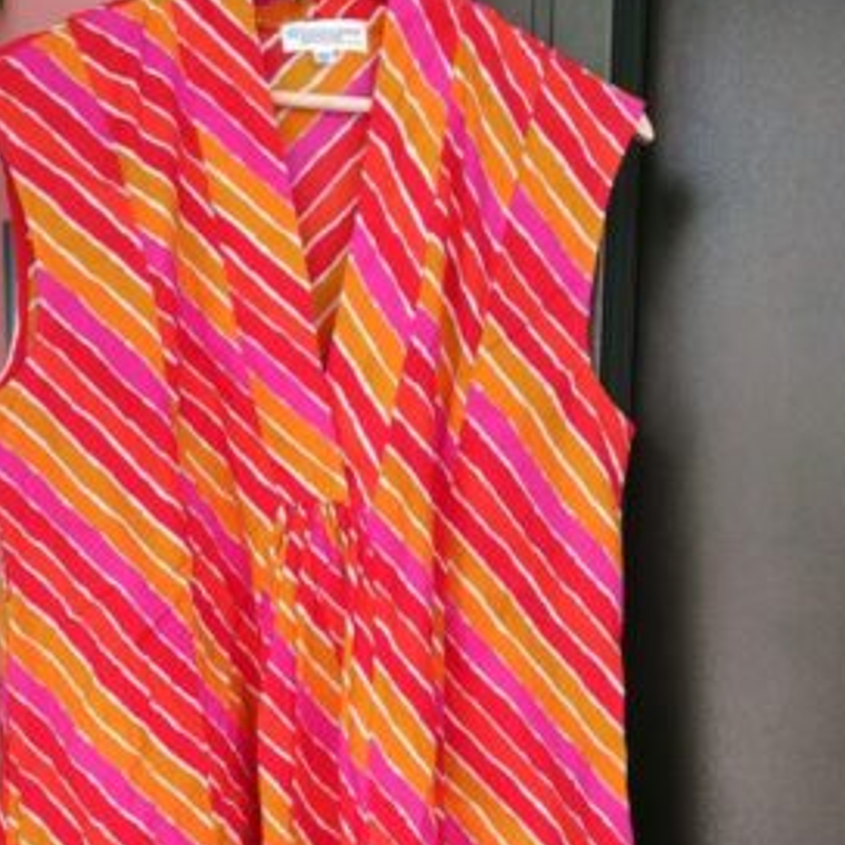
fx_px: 1381
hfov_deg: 33.9
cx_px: 345
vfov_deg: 32.8
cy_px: 705
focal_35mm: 50
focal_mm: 3.94
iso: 100
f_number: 1.9
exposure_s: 1/126
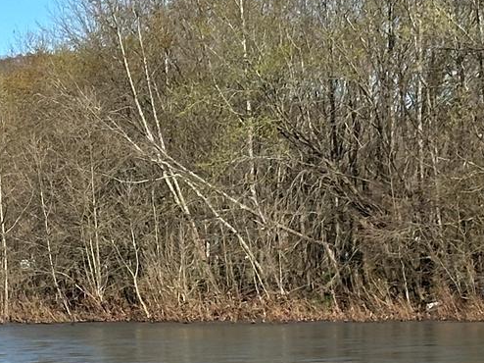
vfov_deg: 7.5
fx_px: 2781
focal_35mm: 199
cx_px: -40
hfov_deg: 9.8
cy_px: 205
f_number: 1.78
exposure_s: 1/3876
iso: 64
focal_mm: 6.86
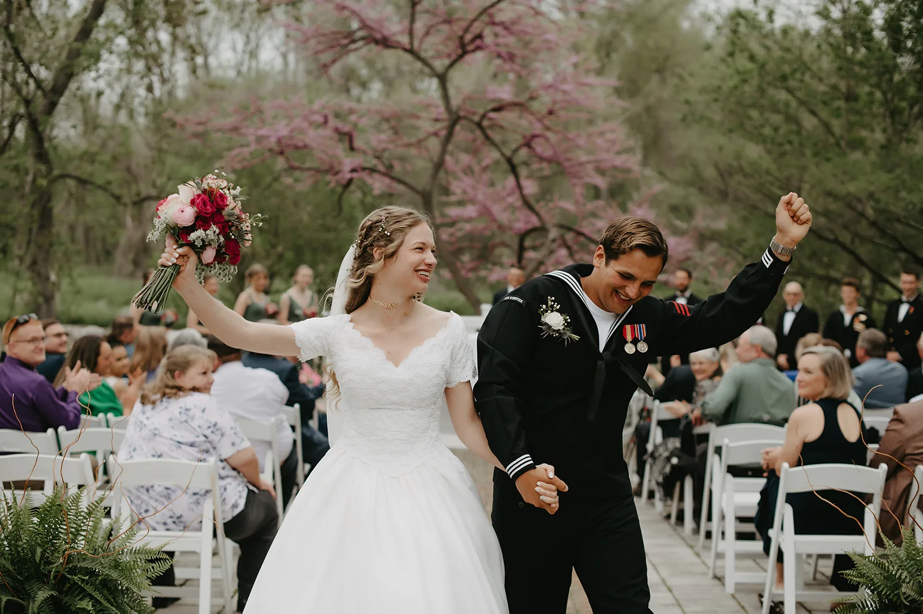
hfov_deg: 39.6
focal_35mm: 50
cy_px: 307
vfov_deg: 27.0
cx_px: 462
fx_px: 1281
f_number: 2.8
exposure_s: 1/640
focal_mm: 50
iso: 500
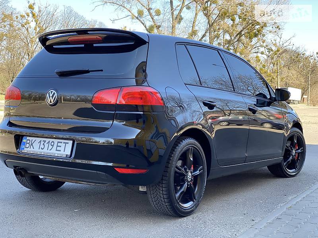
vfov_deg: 28.0
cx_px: 159
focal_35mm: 52
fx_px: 478
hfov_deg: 36.8
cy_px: 119
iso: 25
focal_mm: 6
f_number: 2
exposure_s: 1/122
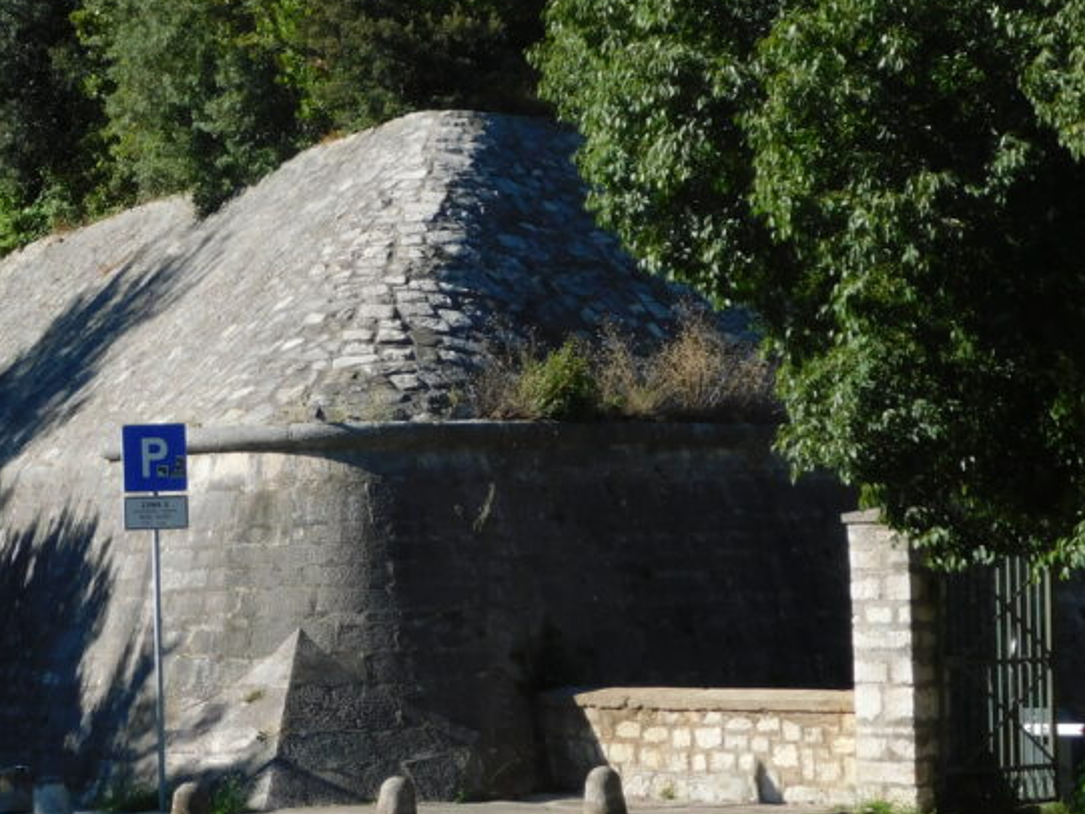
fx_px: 3919
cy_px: 359
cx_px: 257
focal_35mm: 125
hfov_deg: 15.7
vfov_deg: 11.9
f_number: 4.2
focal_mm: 11.7
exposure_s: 1/640
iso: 125
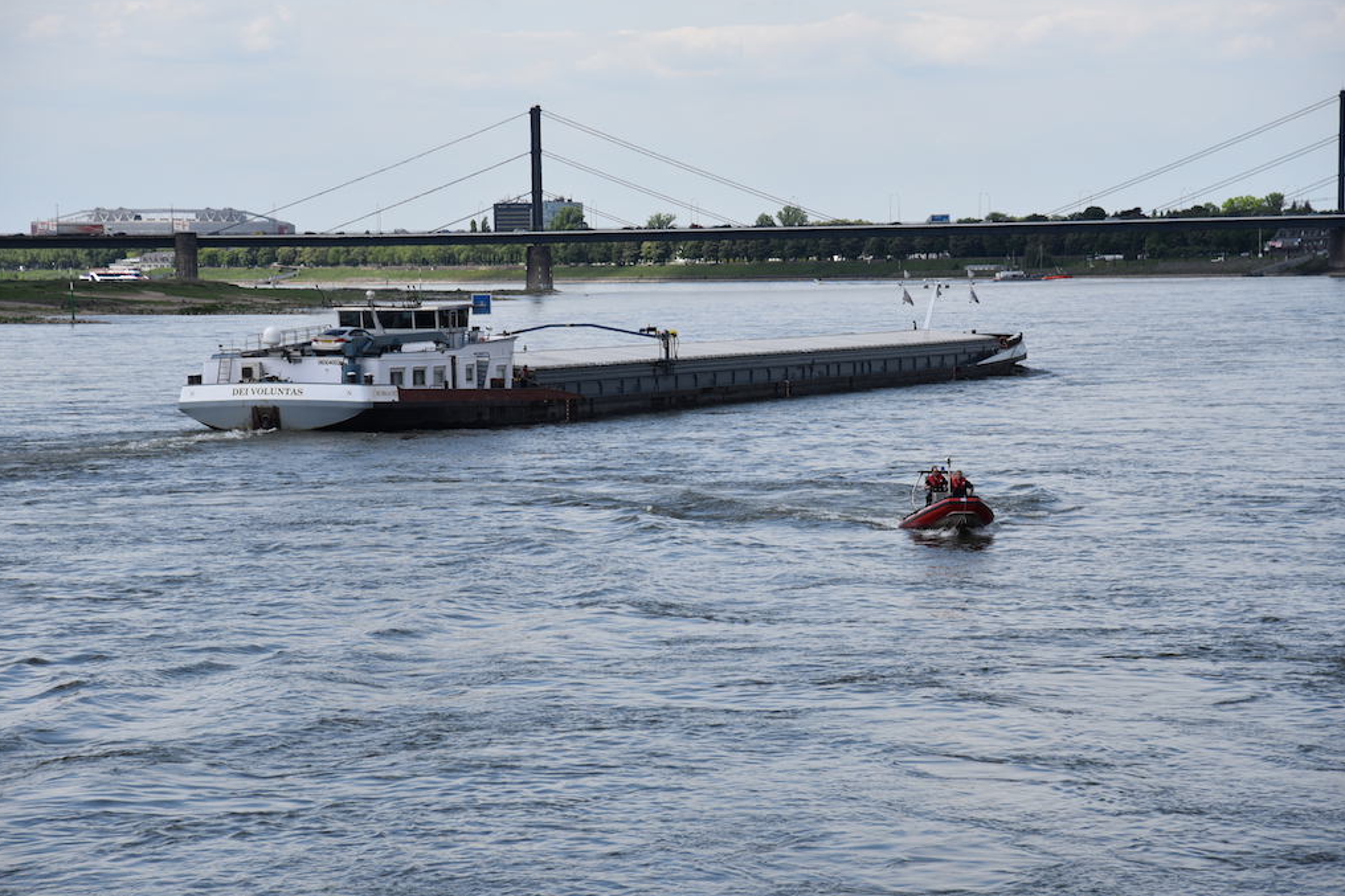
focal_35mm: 121
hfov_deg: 16.9
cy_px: 447
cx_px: 671
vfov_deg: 11.3
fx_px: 4520
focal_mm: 120
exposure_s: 1/800
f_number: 7.1
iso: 200
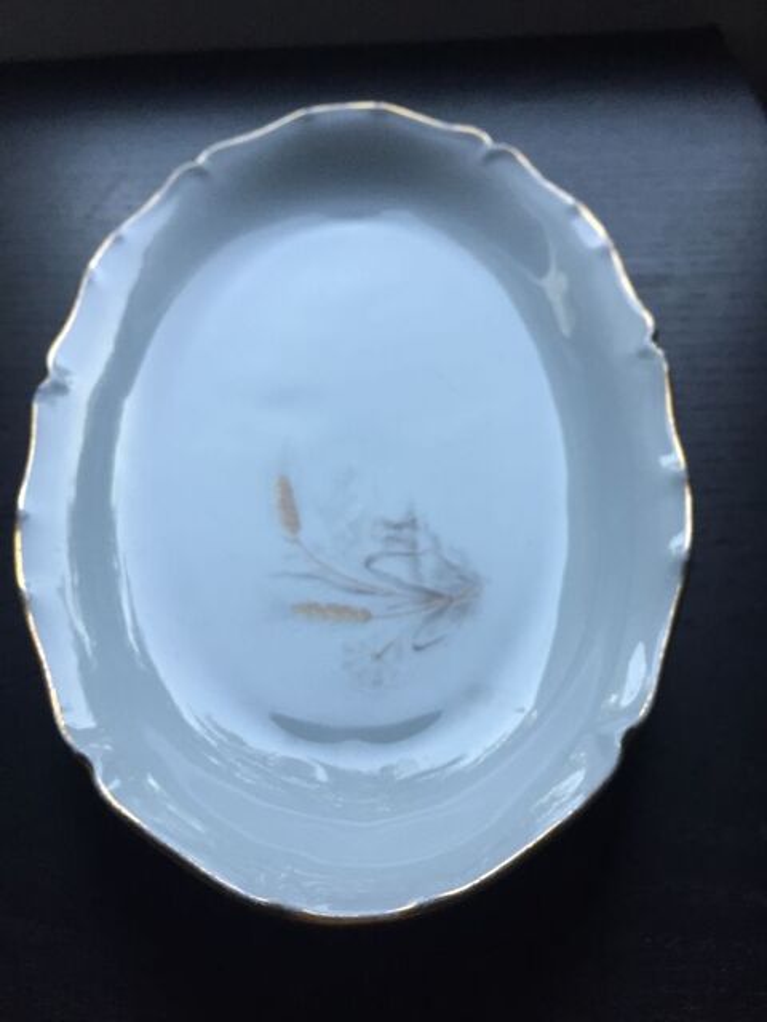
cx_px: 384
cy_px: 511
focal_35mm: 29
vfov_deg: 61.7
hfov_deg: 48.2
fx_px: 857
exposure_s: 1/33
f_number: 2.2
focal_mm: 4.15
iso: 64
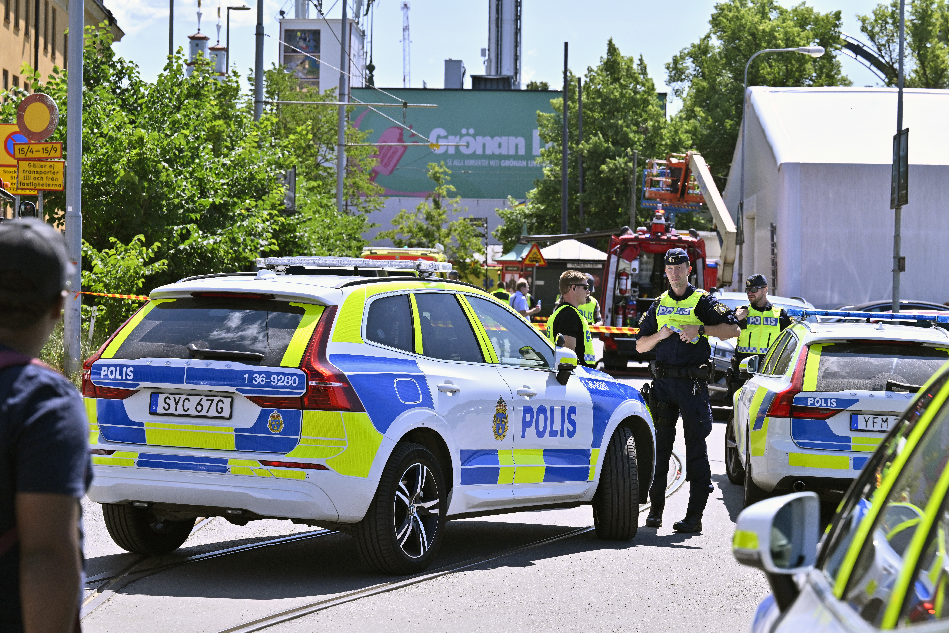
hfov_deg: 20.8
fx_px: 2583
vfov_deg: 14.0
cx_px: 474
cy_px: 316
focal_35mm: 98
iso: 500
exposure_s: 1/1250
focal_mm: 98
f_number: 7.1
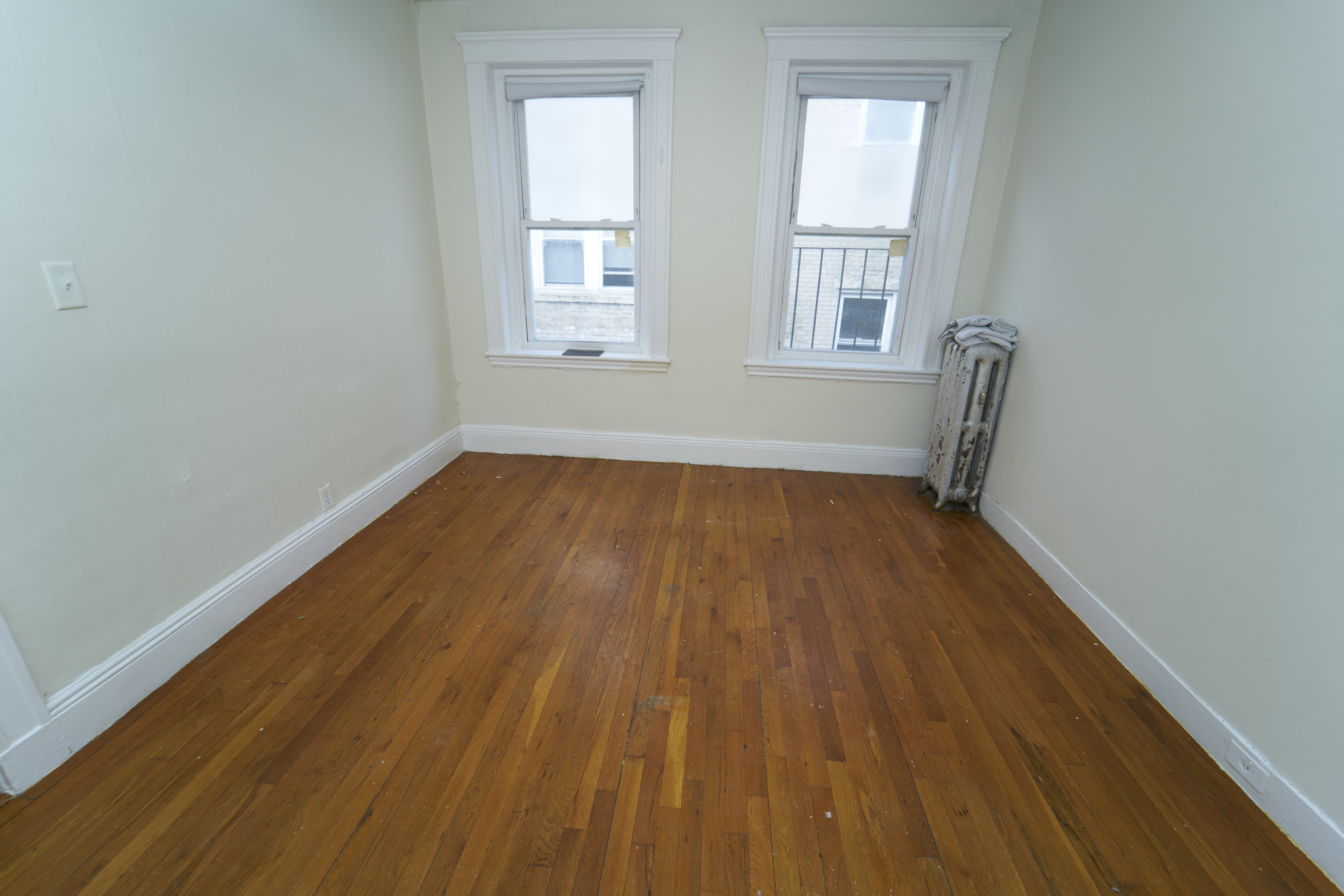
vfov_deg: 81.2
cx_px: 672
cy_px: 448
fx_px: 523
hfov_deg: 104.2
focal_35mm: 14
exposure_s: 1/30
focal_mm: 14
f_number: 7.1
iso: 250
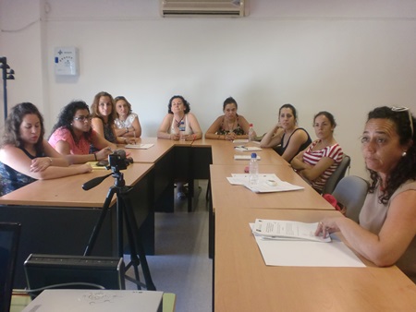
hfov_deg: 52.6
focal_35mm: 35
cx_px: 208
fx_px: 421
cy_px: 156
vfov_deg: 40.7
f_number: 3.1
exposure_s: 1/60
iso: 250
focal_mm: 6.3
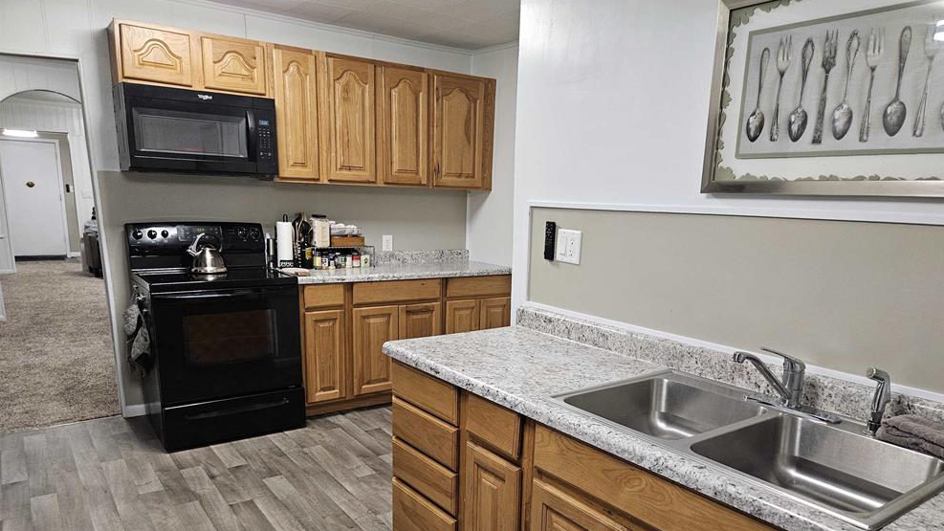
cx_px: 489
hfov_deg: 71.9
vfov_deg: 43.9
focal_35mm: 26
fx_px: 651
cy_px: 341
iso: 640
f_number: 1.8
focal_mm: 5.4
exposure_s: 1/120
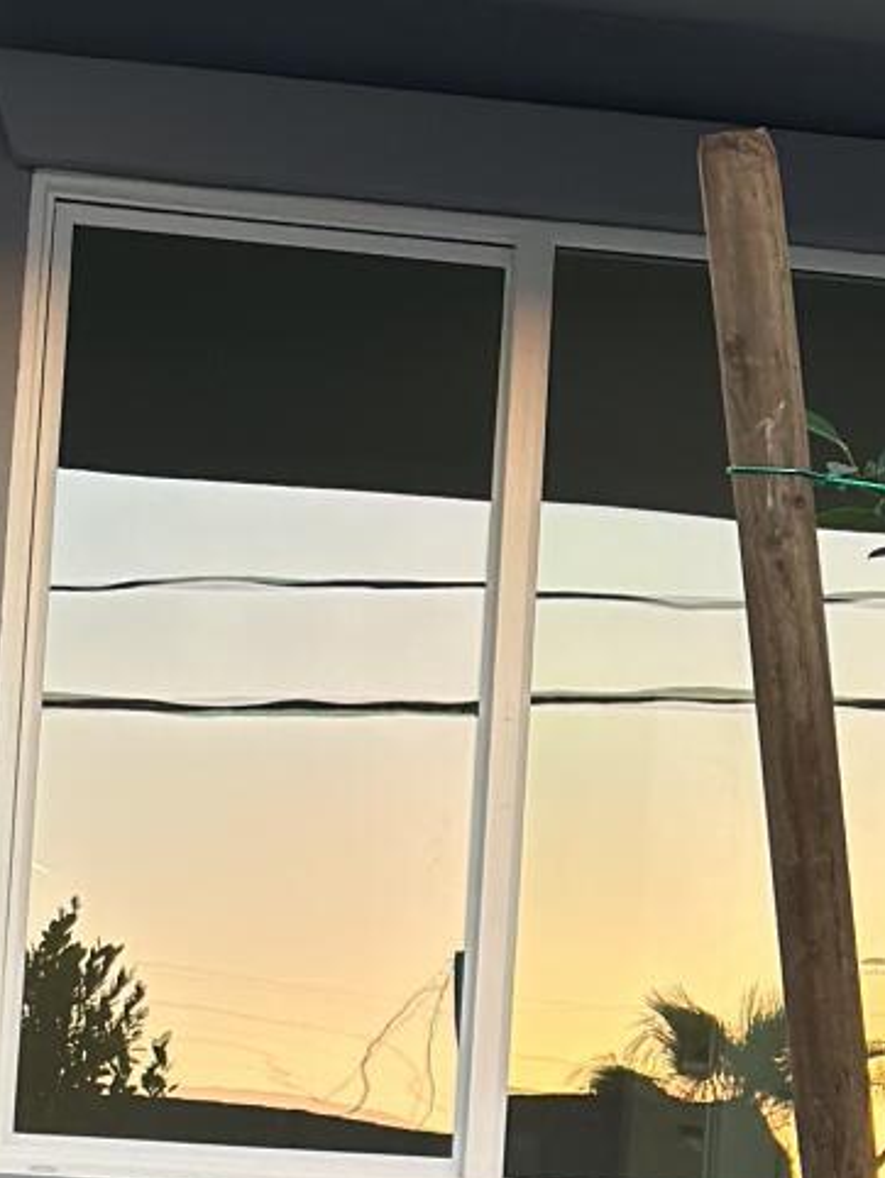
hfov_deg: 7.3
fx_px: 6778
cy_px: 760
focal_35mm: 199
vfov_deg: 9.9
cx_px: 1318
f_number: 1.78
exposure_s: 1/252
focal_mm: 6.86
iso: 80
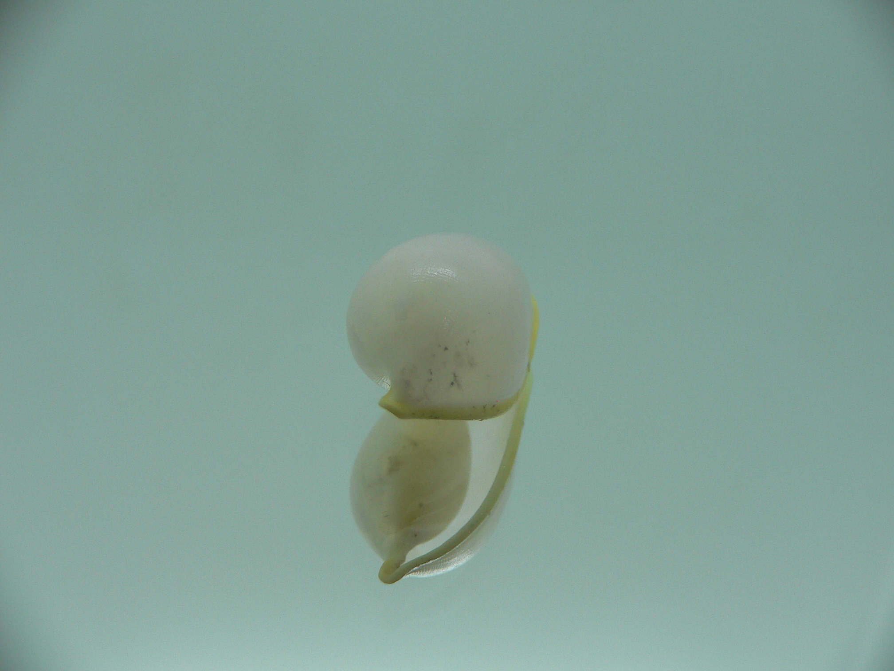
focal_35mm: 35
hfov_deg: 52.6
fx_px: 904
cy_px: 336
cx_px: 447
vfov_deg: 40.7
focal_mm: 4.6
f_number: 2.8
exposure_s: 1/80
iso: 80
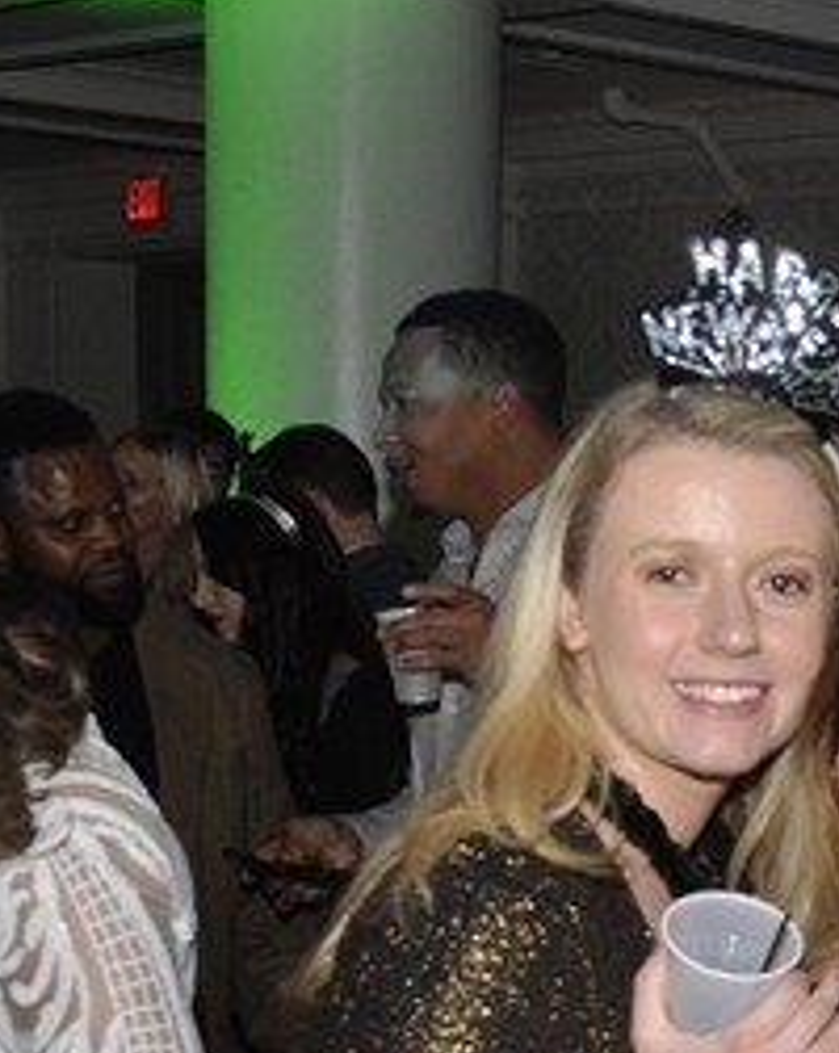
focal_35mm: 101
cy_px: 1036
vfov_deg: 18.6
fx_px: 3143
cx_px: 1477
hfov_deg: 13.7
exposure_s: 1/60
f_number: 5
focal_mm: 18
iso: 400
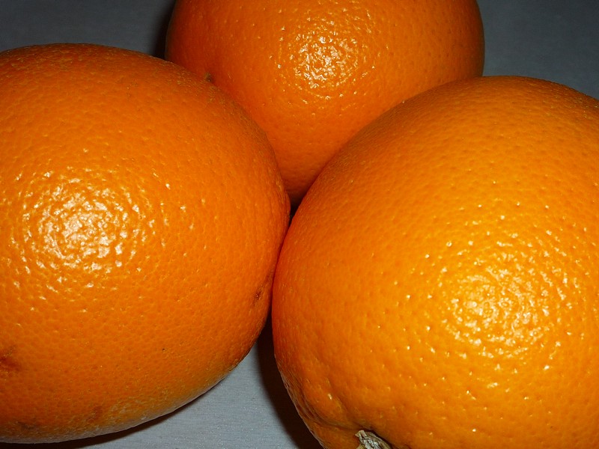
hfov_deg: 37.5
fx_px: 883
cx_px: 300
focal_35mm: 51
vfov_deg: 28.6
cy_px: 224
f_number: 4
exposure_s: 1/30
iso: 100
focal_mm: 6.3
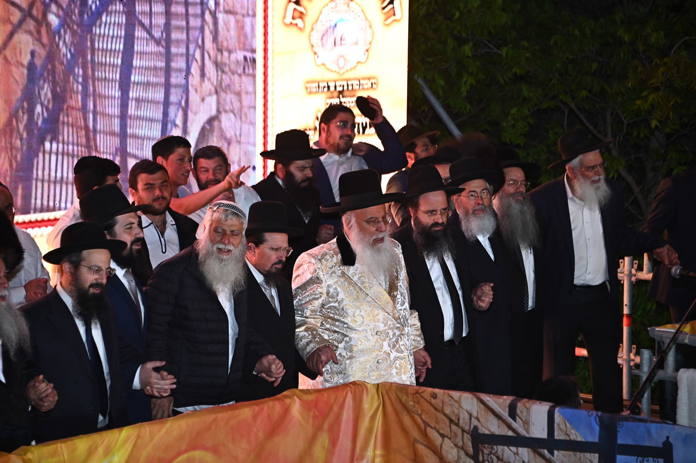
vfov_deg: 8.6
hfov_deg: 12.8
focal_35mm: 160
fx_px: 3092
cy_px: 232
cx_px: 348
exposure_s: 1/125
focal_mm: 160
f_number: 5.6
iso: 1600
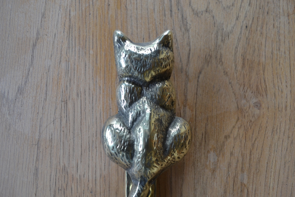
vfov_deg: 47.9
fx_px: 221
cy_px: 98
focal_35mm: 27
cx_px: 148
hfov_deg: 67.4
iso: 400
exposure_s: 1/100
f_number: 5
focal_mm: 18
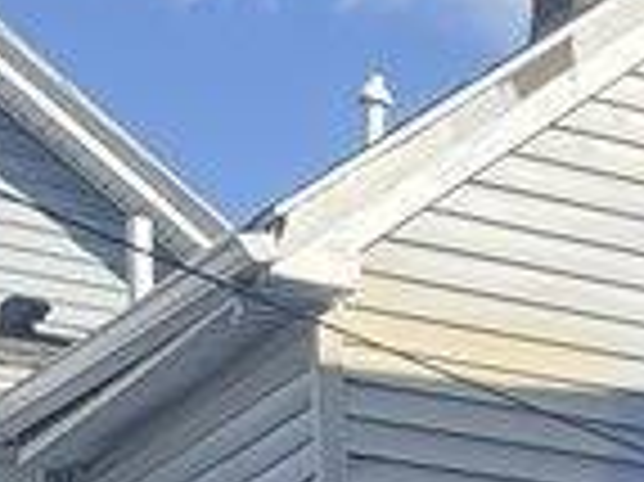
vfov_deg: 7.9
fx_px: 3197
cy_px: 1239
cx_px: 1446
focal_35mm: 172
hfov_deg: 10.3
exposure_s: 1/1464
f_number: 1.78
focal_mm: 6.76
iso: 100
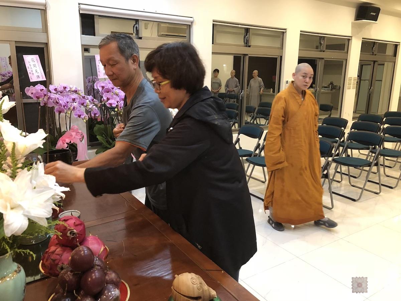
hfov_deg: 63.4
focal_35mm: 28
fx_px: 324
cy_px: 150
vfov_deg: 49.7
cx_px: 200
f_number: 1.8
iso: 320
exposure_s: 1/60
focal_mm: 4
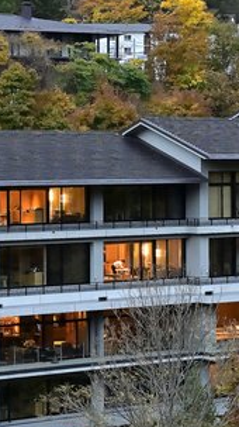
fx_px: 1479
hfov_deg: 9.2
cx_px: 197
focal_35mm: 131
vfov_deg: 16.4
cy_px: 156
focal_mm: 37
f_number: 5
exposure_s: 1/100
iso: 1600
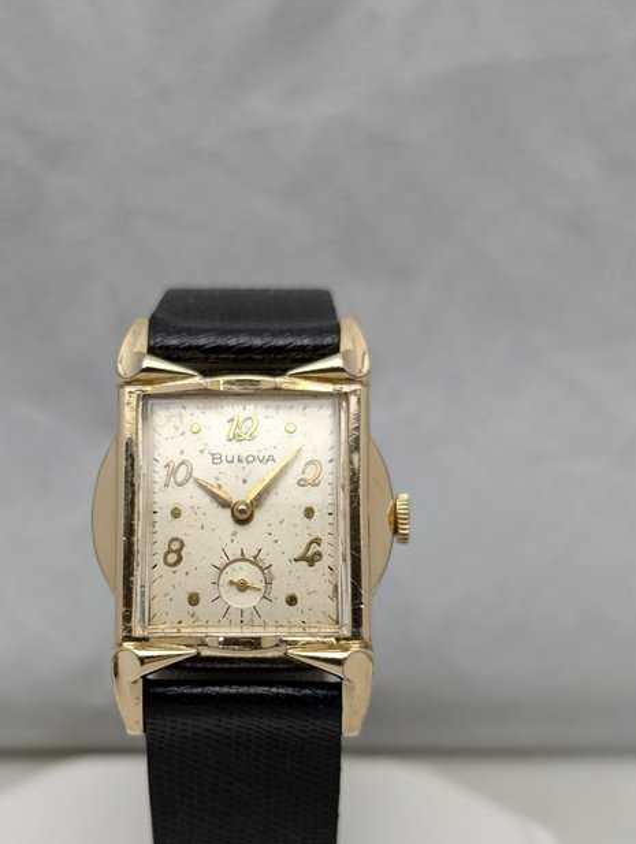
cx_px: 235
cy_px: 519
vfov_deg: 31.0
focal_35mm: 62
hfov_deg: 23.7
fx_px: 1514
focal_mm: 6.81
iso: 73
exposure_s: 1/120
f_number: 1.85
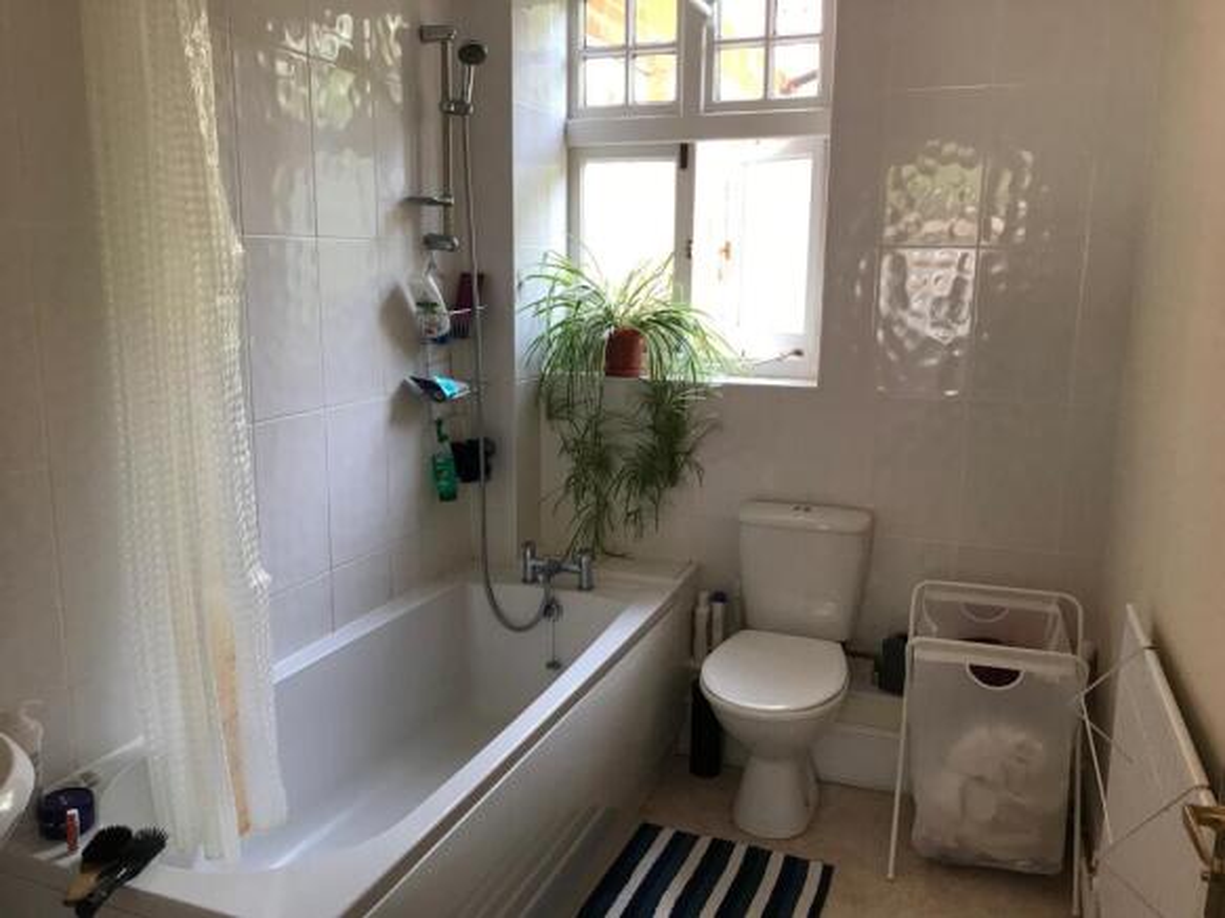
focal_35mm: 28
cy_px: 459
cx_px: 612
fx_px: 991
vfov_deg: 49.7
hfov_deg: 63.5
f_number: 1.8
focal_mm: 3.99
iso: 25
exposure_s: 1/30
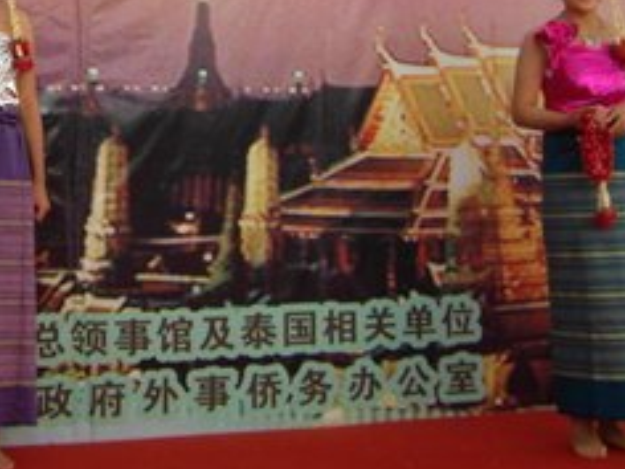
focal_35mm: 95
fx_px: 1715
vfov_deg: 14.7
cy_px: -196
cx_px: -69
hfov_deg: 19.7
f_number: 7.3
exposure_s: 1/80
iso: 80
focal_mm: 6
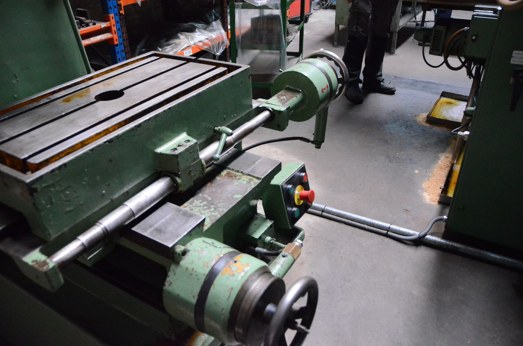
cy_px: 173
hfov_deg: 62.0
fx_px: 435
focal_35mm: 30
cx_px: 262
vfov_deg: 43.4
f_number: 3.5
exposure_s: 1/200
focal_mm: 20
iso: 6400
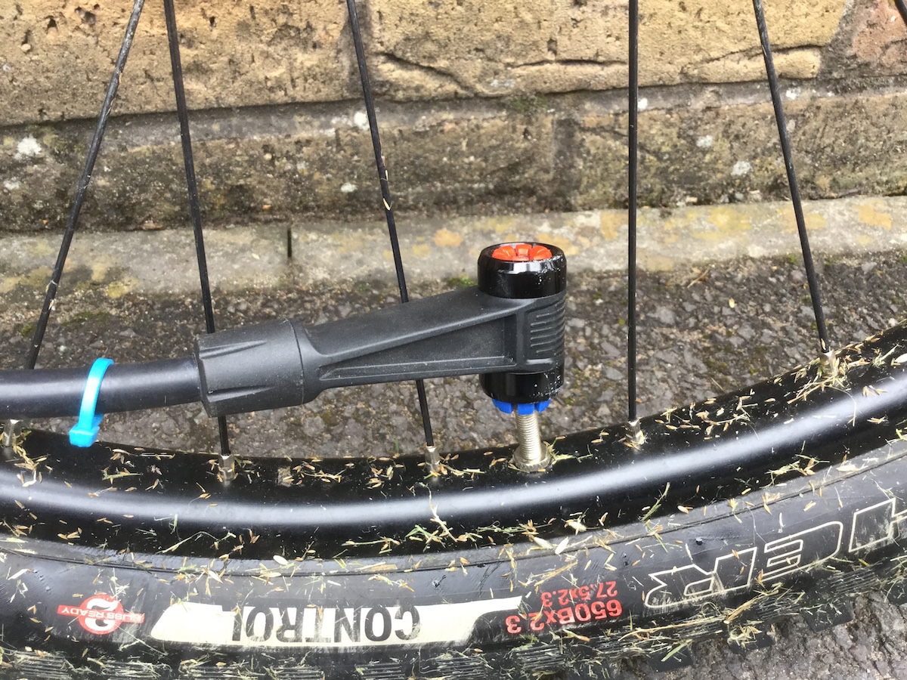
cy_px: 340
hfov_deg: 58.4
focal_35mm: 31
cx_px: 454
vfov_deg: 45.4
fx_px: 812
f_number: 2.4
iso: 32
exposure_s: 1/33
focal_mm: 3.3
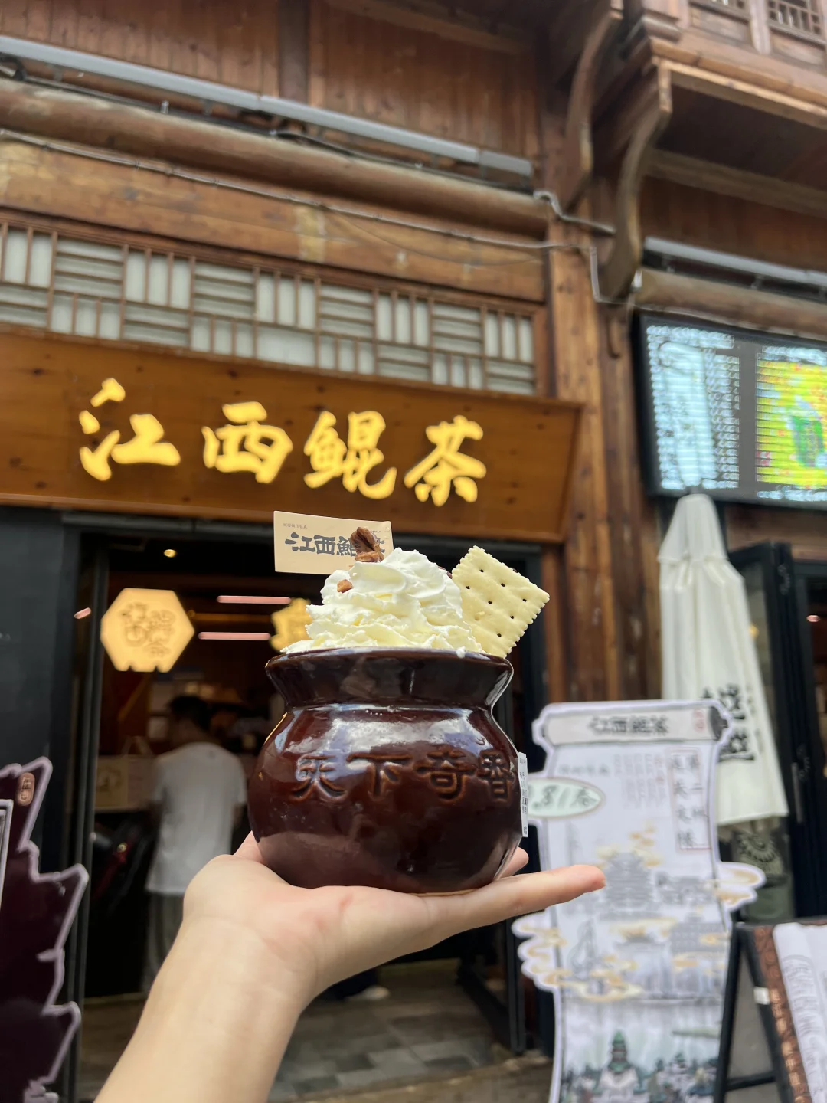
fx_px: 828
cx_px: 414
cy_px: 552
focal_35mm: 26
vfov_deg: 67.3
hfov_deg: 53.1
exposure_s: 1/628
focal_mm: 5.7
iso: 50
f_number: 1.5
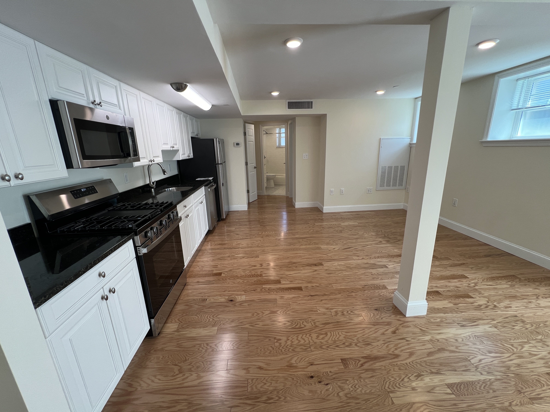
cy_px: 206
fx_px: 207
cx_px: 275
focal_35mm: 13
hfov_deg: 106.2
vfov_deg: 89.9
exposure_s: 1/120
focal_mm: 1.57
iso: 64
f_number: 1.8
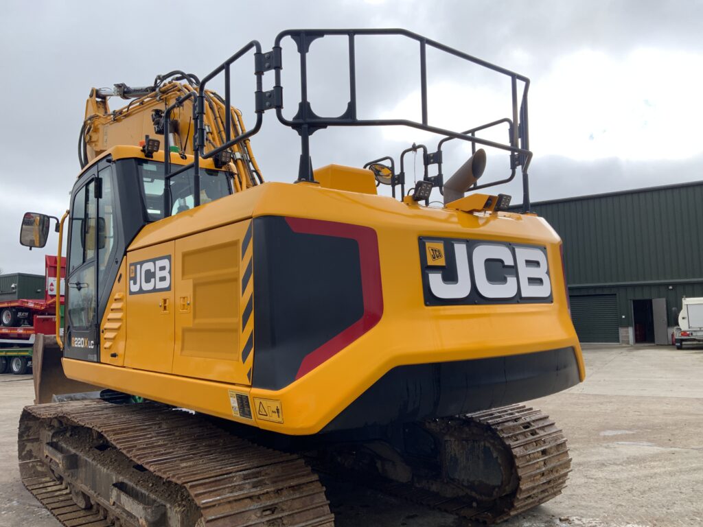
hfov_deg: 61.7
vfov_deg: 48.2
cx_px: 352
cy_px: 264
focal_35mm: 29
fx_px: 589
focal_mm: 3
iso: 16
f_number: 1.8
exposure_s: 1/439
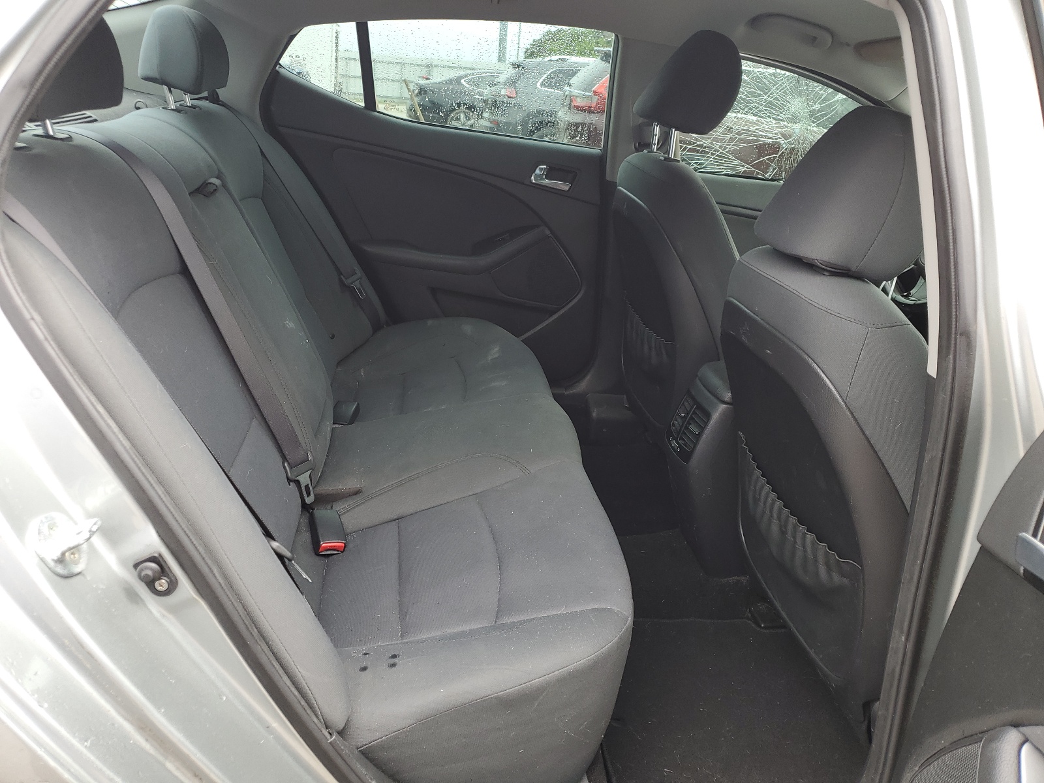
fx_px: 784
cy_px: 392
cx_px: 522
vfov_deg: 53.1
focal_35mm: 26
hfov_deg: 67.3
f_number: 1.5
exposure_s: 1/200
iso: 50
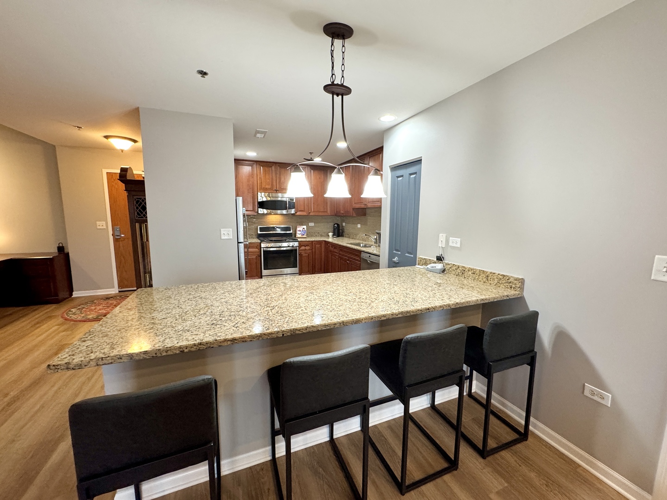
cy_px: 250
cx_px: 334
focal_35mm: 14
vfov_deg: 85.7
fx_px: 270
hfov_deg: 102.1
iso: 250
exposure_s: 1/60
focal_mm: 2.22
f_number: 2.2
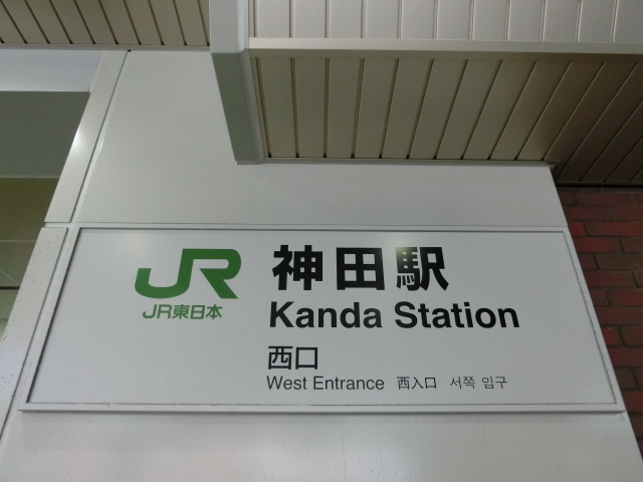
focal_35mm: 25
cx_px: 322
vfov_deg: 54.9
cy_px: 241
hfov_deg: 69.4
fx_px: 464
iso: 400
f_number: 3.5
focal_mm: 4.5
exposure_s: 1/60
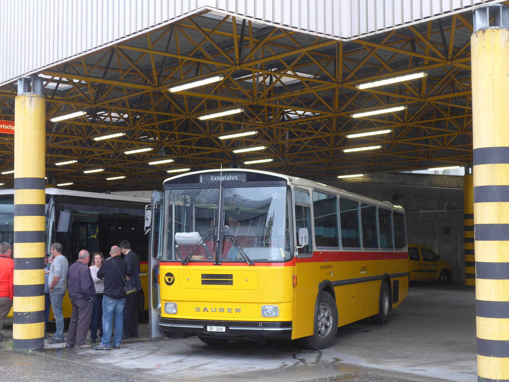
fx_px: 809
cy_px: 191
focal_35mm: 55
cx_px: 254
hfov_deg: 34.9
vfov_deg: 26.6
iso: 125
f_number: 3.4
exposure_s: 1/60
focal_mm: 11.3
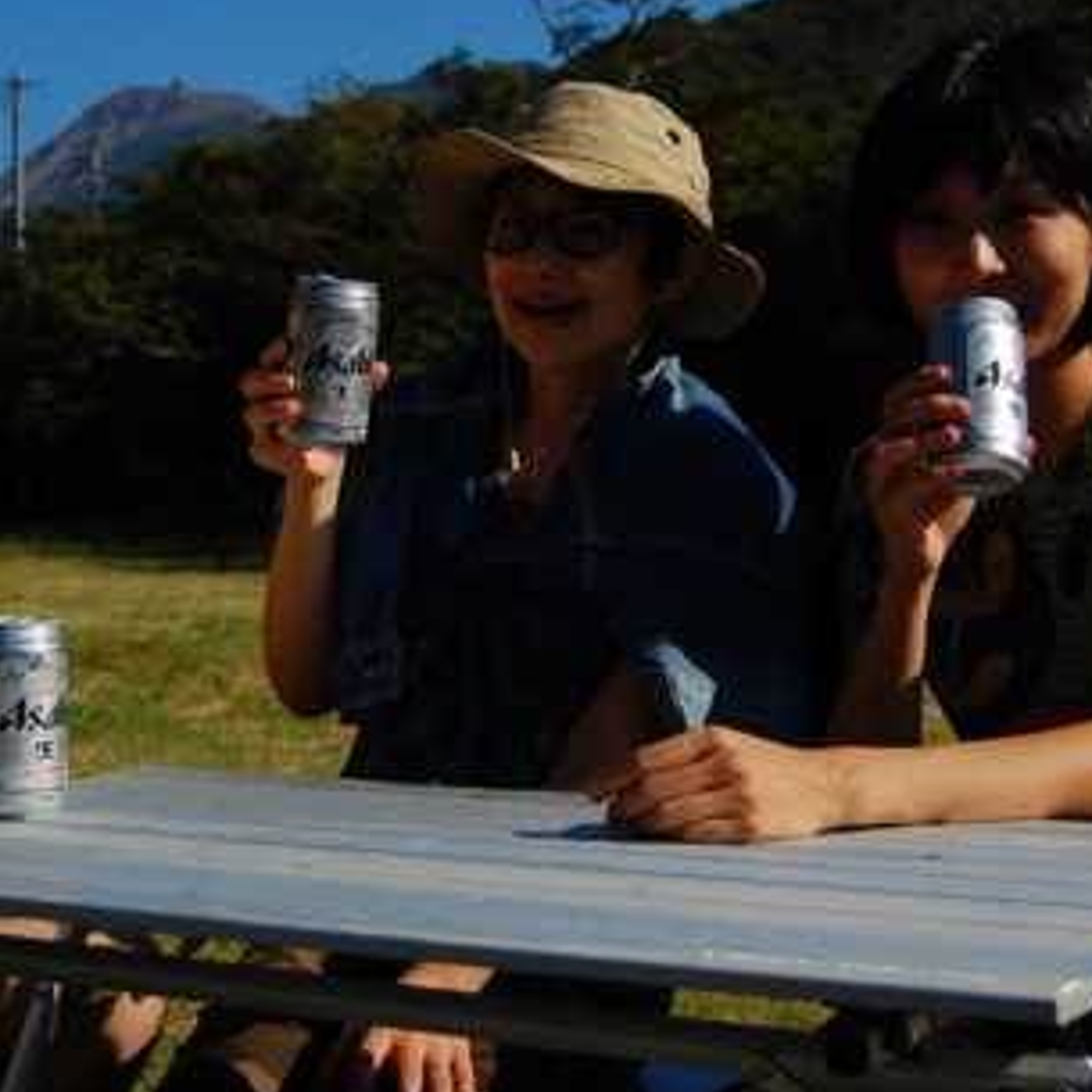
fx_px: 2284
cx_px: 455
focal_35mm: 64
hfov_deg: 26.8
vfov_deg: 26.8
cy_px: 376
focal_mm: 24
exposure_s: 1/4000
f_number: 4
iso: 200
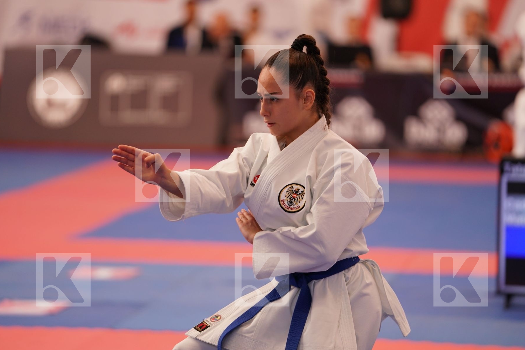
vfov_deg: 6.8
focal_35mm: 201
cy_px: 176
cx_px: 262
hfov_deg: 10.2
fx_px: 2931
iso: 640
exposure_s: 1/500
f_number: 2.8
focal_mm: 200
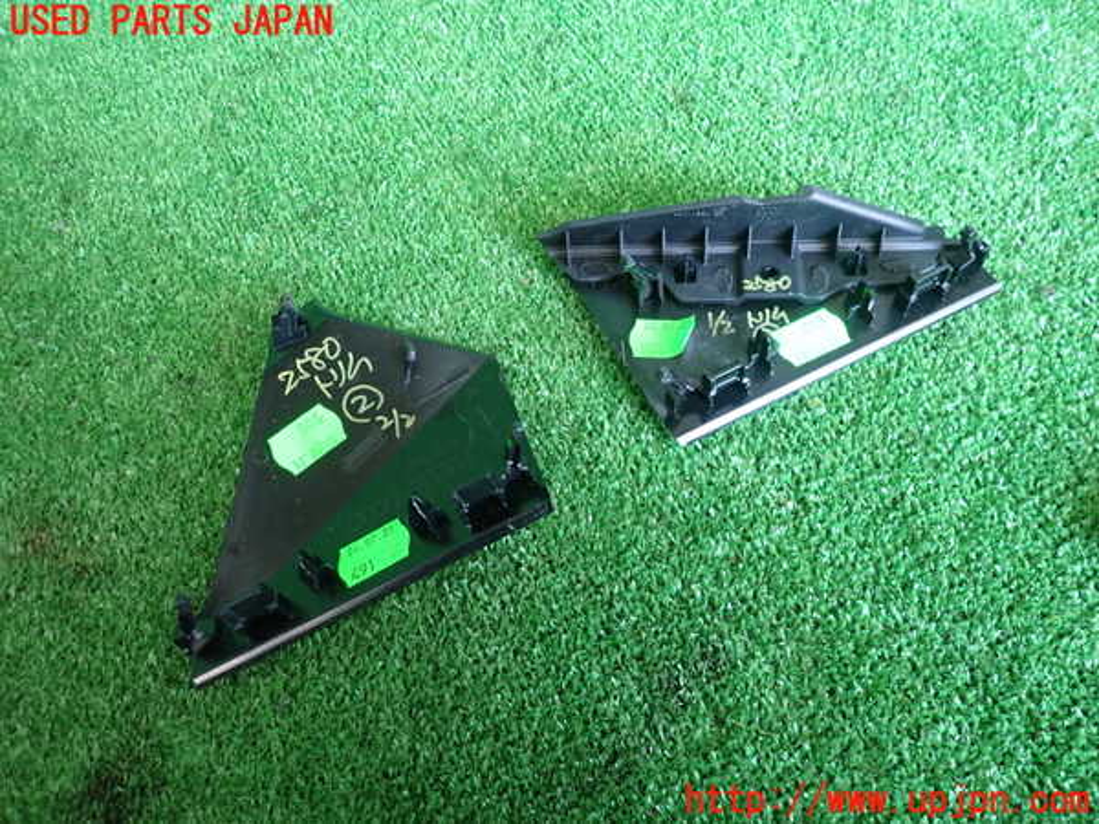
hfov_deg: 69.4
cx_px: 550
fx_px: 794
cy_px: 412
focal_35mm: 25
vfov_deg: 54.9
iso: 400
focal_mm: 4.5
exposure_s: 1/30
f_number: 2
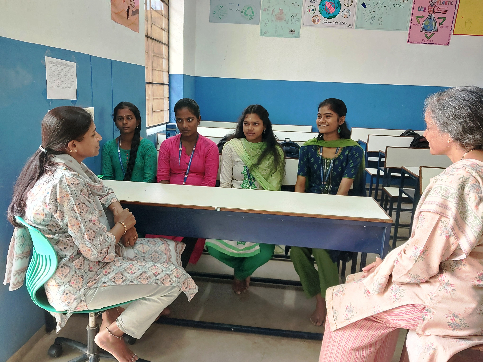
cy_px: 181
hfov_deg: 60.0
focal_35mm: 30
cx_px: 242
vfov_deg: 46.8
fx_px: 419
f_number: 1.8
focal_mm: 4.6
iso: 400
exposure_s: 1/33
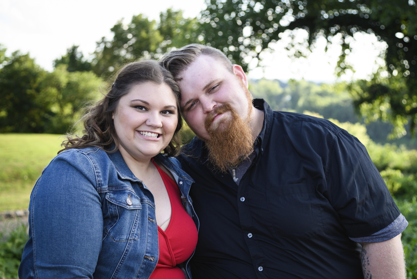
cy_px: 140
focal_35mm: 50
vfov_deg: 27.0
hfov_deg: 39.6
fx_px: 579
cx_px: 208
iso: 400
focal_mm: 50
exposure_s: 1/500
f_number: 4
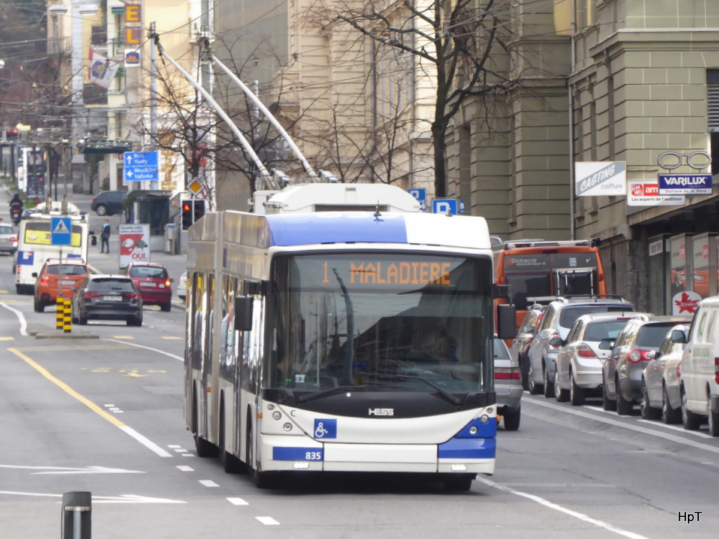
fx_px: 9222
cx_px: 360
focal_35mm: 444
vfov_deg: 3.3
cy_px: 270
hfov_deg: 4.5
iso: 250
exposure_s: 1/200
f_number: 6
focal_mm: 71.7
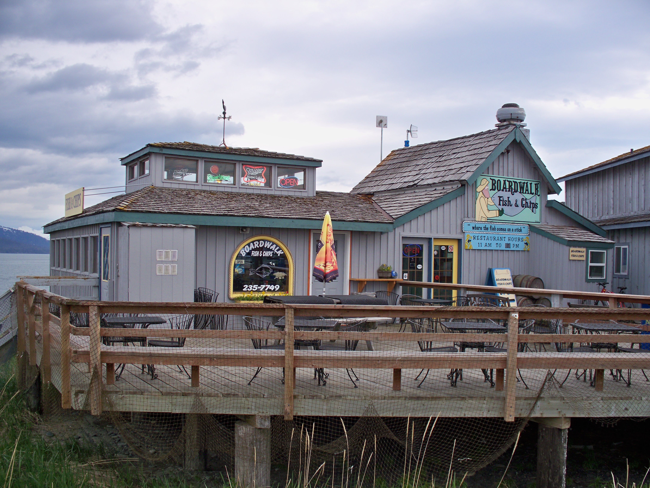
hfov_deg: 52.6
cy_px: 244
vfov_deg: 40.7
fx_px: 657
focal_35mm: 35
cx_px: 325
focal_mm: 7.54
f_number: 2.8
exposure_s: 1/500
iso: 80
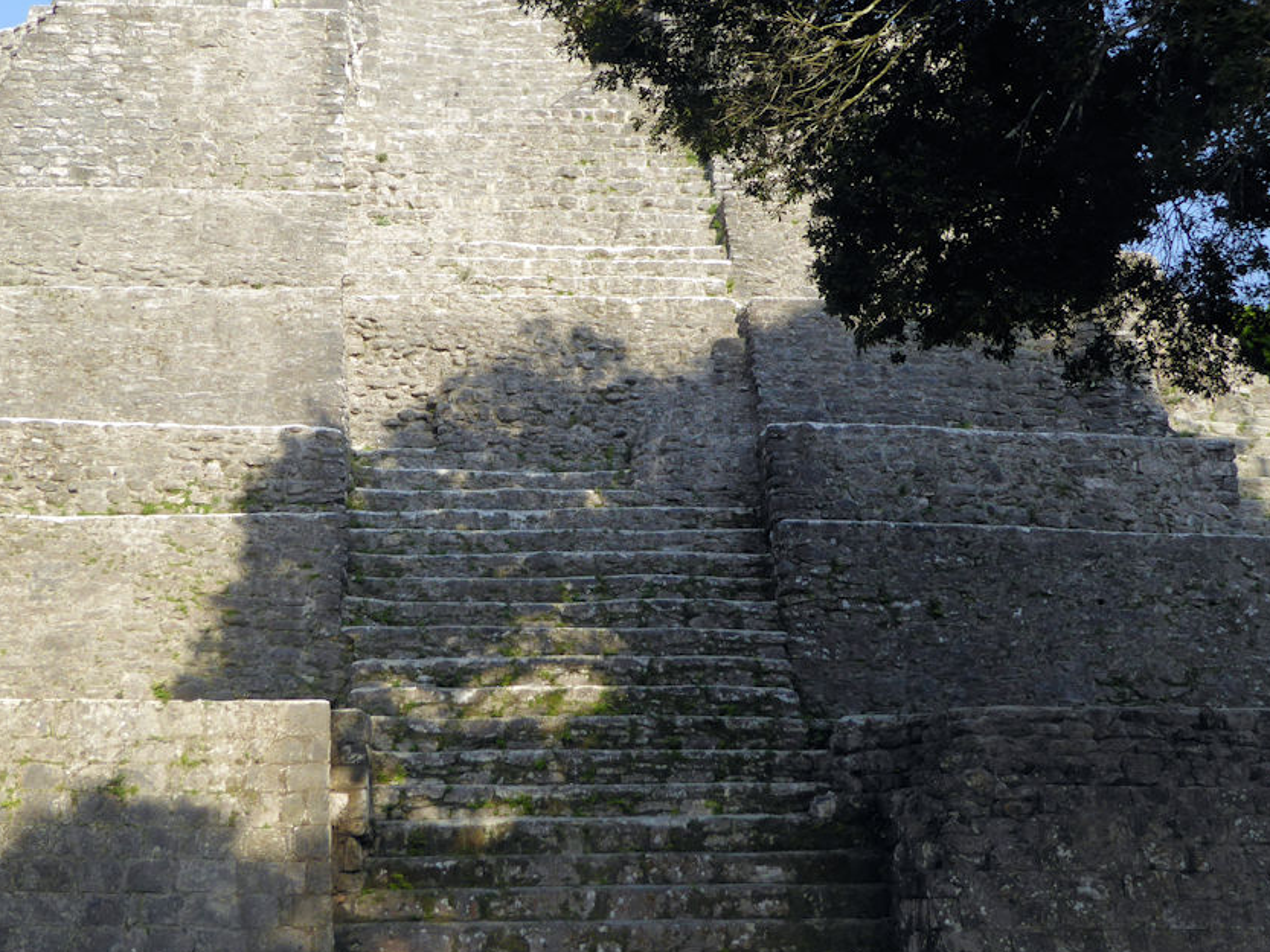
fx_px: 2642
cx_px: 558
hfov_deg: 27.0
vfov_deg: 20.4
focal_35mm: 72
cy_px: 439
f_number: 4.1
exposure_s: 1/400
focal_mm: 9
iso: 100
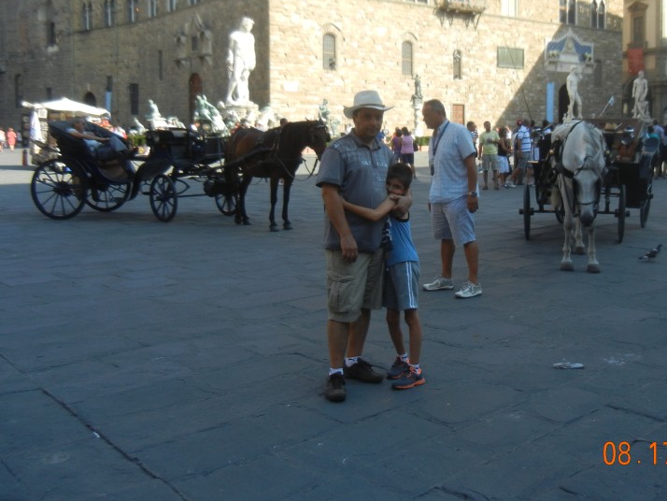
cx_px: 419
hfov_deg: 43.5
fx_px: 829
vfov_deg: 33.3
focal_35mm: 43
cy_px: 169
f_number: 3.5
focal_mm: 5.4
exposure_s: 1/525
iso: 160
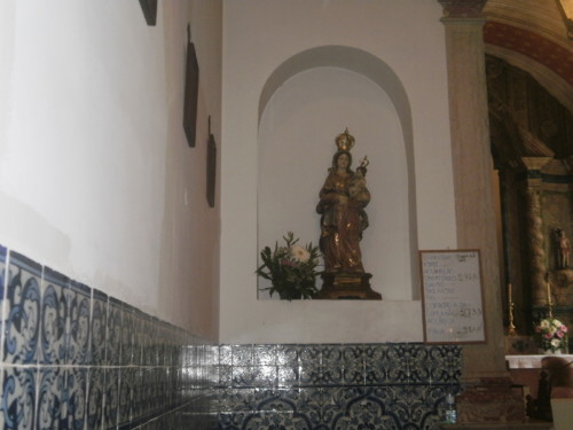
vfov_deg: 33.6
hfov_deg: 43.9
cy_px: 215
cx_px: 286
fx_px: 712
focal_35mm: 43
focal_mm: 7.61
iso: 160
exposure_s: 1/40
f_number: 3.4
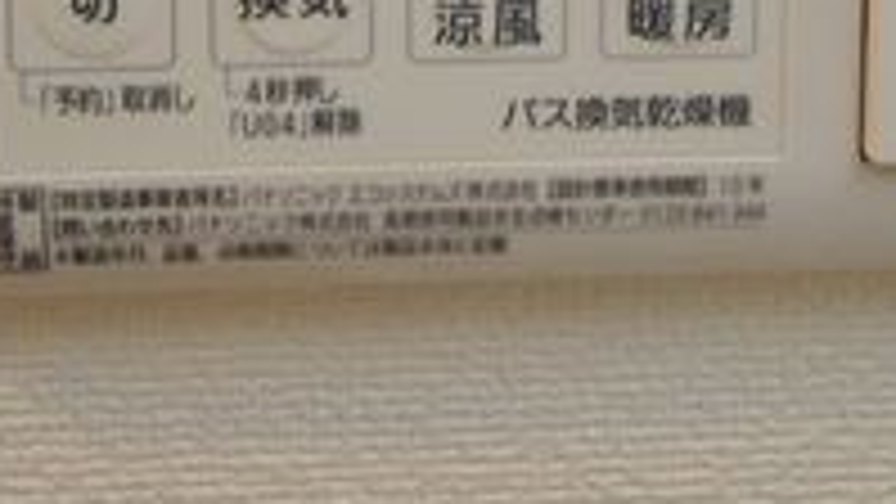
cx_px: 522
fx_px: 1925
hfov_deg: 26.2
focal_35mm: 81
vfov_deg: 13.9
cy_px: -279
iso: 800
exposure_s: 1/30
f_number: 5.6
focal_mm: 16
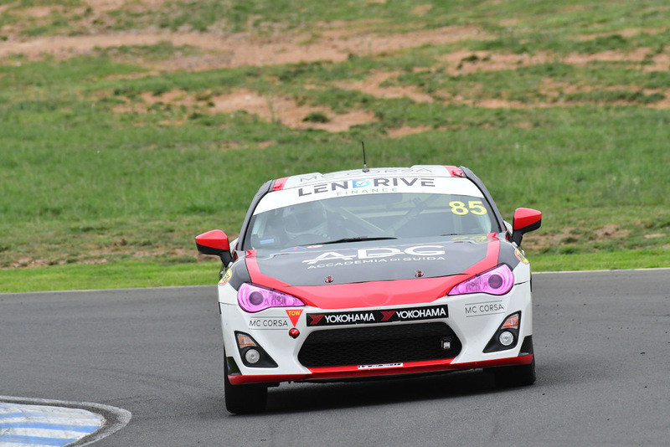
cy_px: 224
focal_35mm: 750
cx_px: 335
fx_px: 13963
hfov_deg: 2.7
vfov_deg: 1.8
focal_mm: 500
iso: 1600
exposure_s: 1/640
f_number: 10
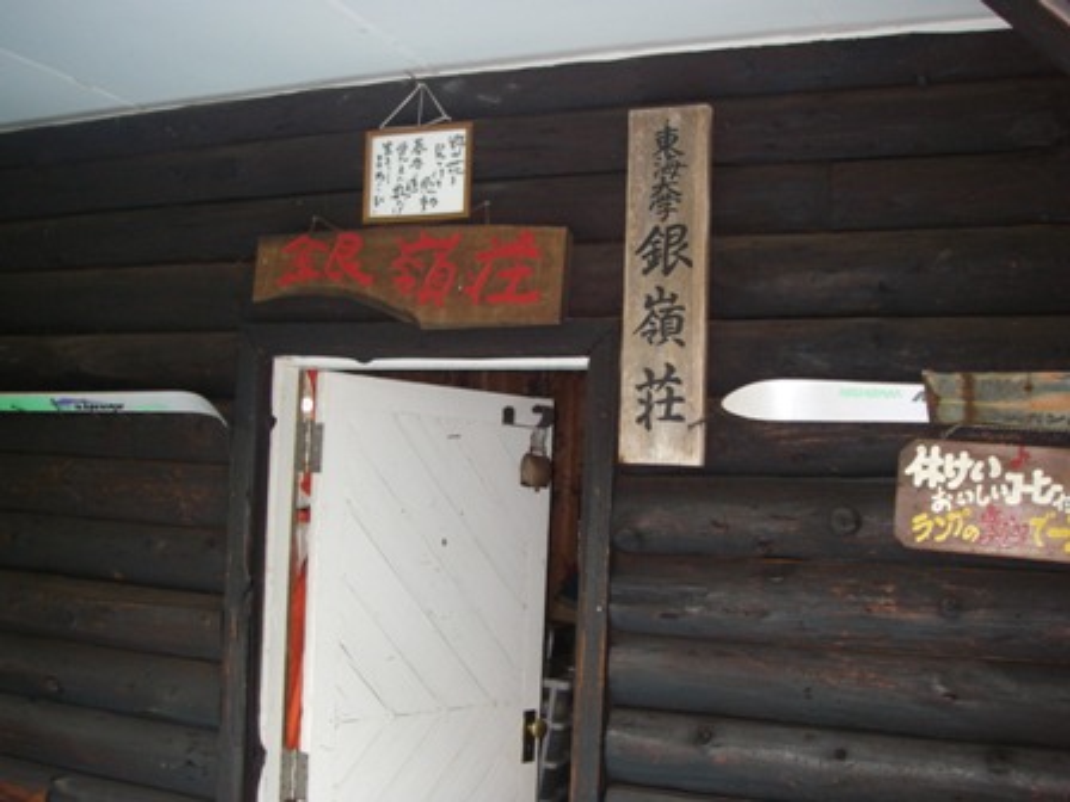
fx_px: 1175
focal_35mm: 38
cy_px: 401
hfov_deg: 49.0
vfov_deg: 37.7
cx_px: 535
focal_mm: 6.3
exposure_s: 1/40
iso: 160
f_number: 3.3
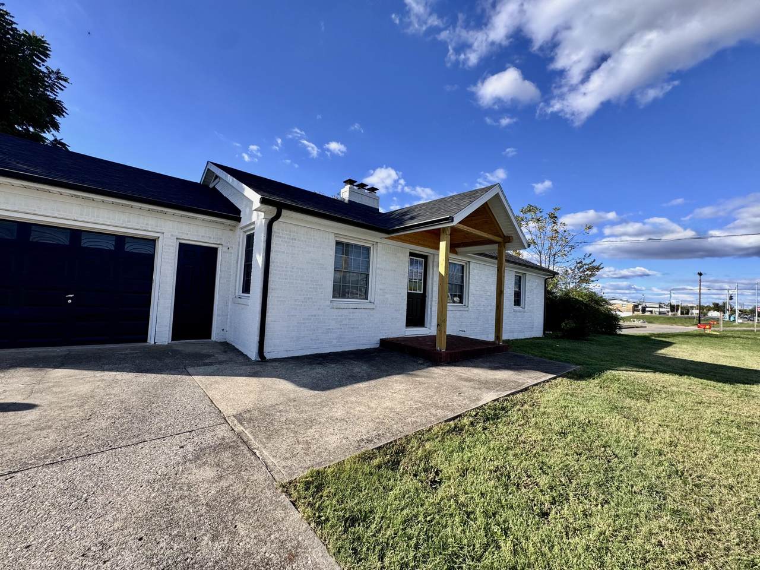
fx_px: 307
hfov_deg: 102.1
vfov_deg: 85.7
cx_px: 380
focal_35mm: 14
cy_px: 285
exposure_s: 1/993
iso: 40
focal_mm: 2.22
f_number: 2.2
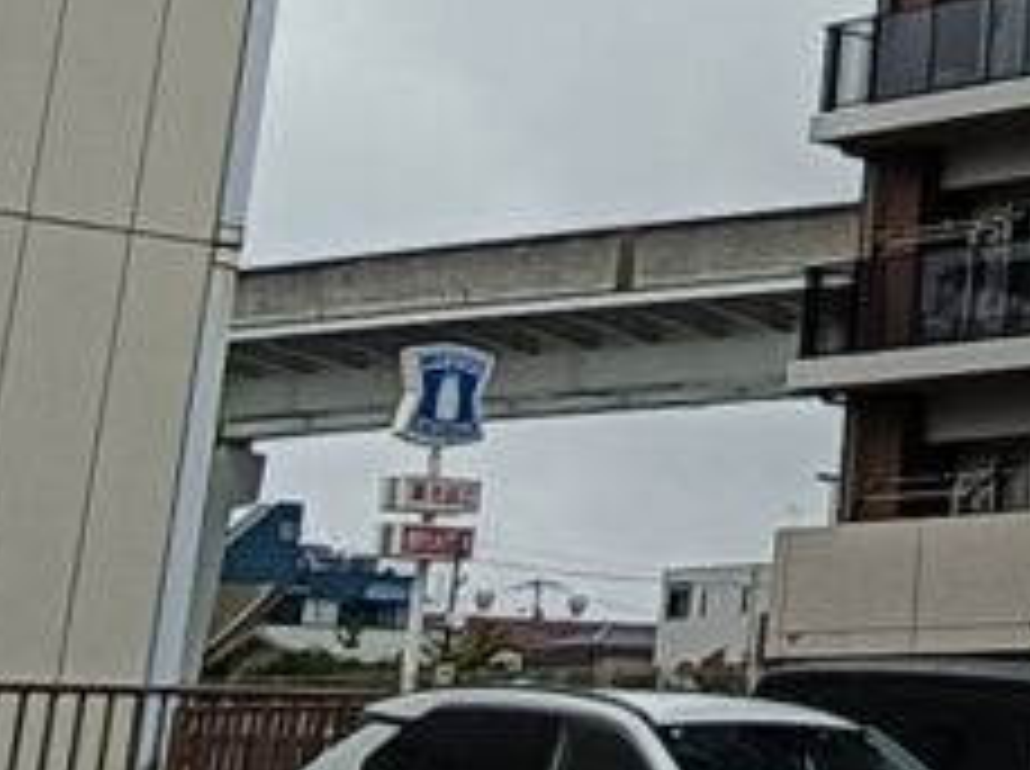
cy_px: -435
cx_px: 1507
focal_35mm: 105
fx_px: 3119
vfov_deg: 13.2
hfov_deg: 17.1
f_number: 2.2
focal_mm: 1.68
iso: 64
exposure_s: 1/323
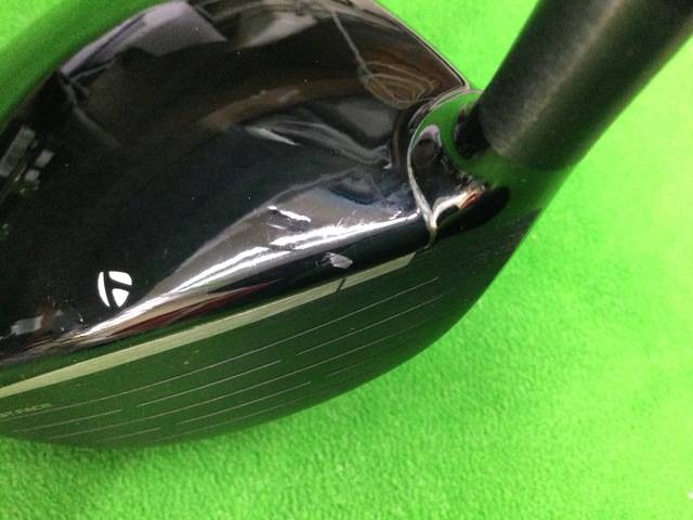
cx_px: 346
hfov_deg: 58.4
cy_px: 260
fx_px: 621
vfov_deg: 45.4
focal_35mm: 31
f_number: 2.4
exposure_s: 1/15
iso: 250
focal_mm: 3.3
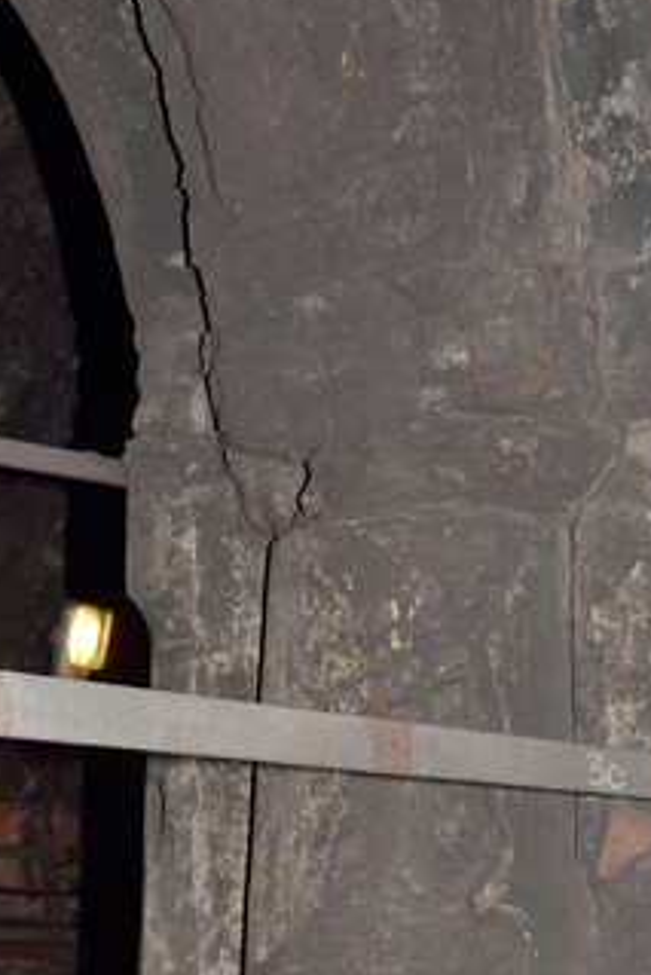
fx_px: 2493
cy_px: 779
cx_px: 170
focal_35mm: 92
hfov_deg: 14.8
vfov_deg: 21.9
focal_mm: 28
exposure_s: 1/320
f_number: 4
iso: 100
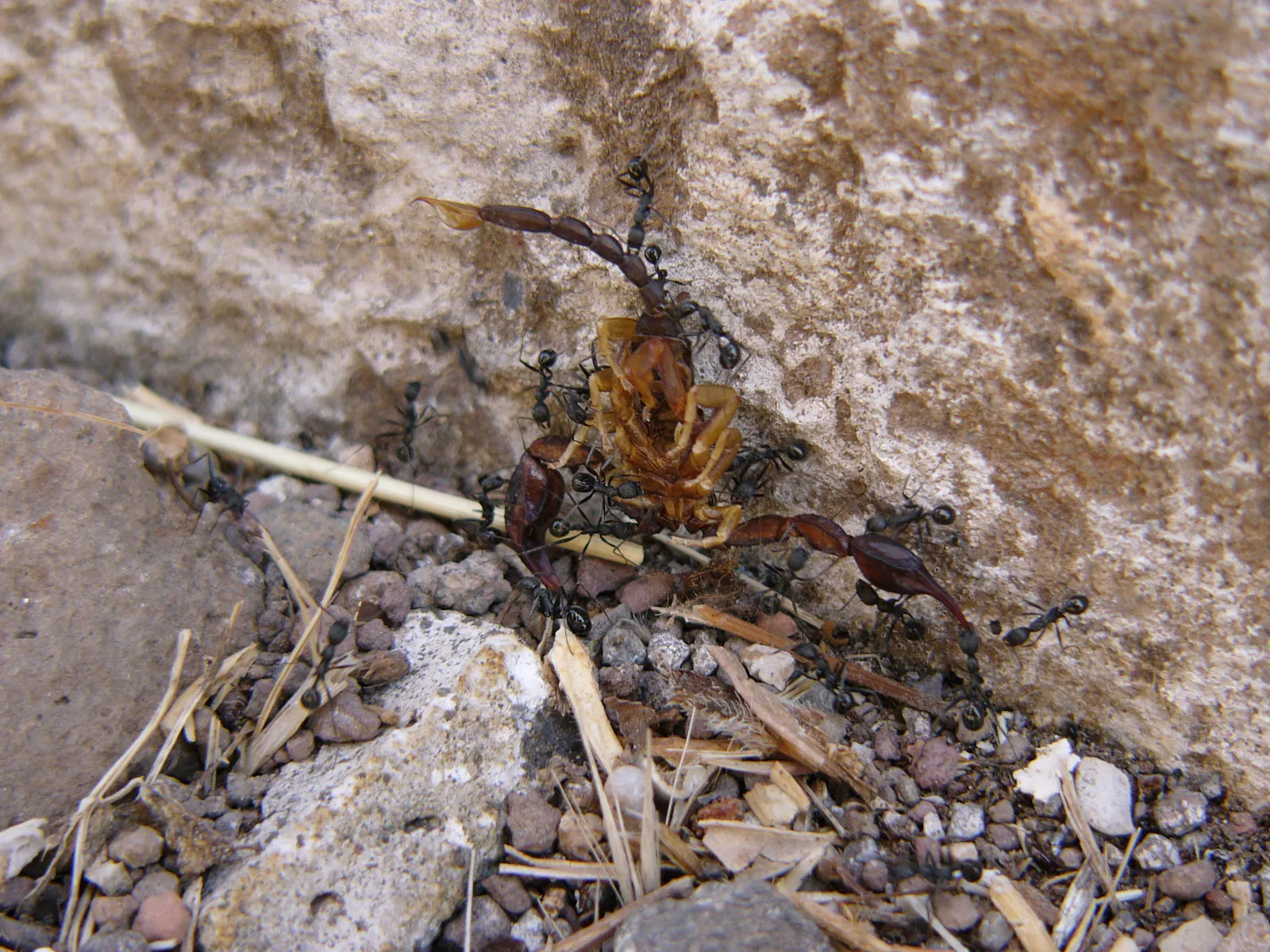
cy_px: 476
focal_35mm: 96
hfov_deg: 20.4
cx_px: 635
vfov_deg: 15.4
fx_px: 3522
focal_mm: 16
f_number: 2.8
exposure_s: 1/80
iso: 50
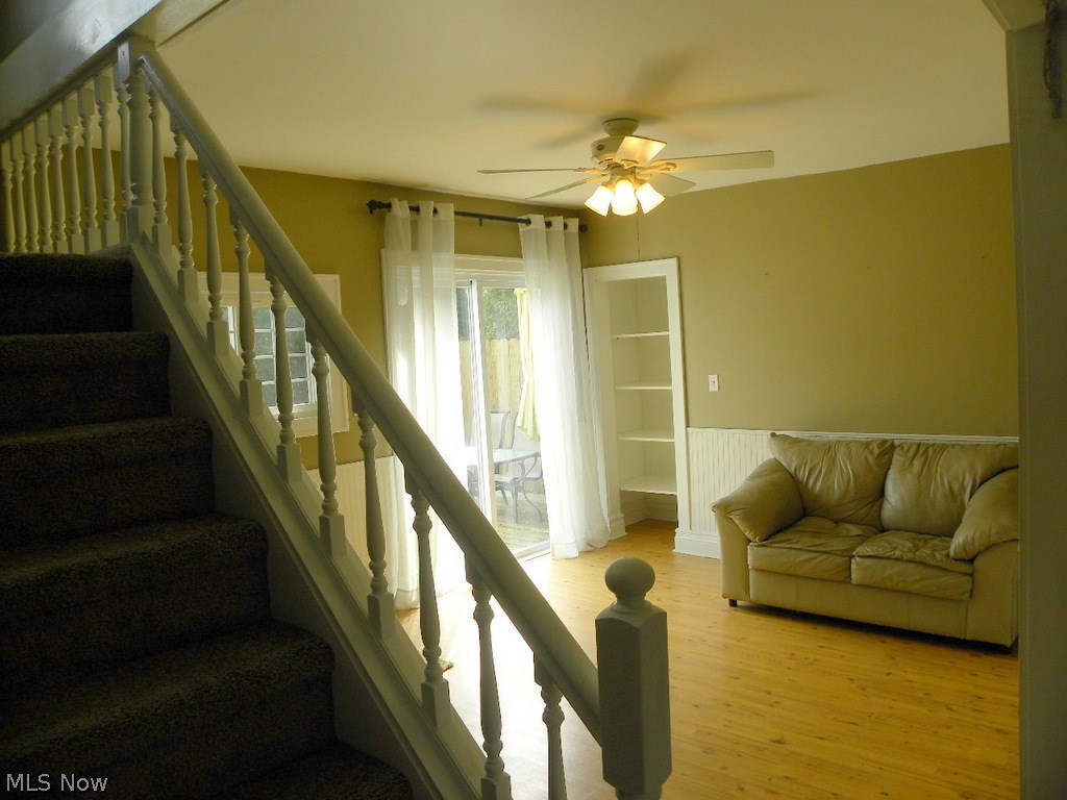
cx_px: 534
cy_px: 400
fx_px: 801
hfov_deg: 67.3
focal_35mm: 26
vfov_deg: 53.1
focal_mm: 4.6
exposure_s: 1/100
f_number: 3.5
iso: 64
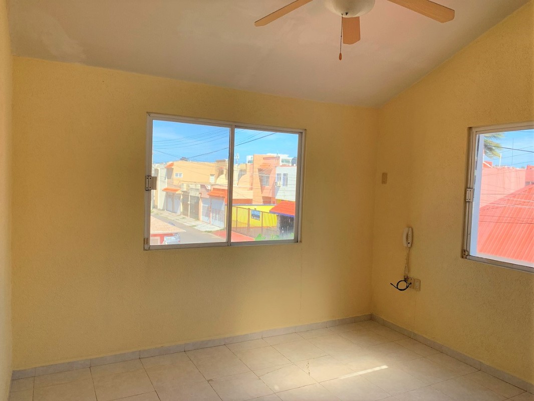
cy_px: 200
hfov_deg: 67.3
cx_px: 267
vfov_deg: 53.1
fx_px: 401
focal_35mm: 26
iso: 25
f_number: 1.8
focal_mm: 4.25
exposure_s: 1/459
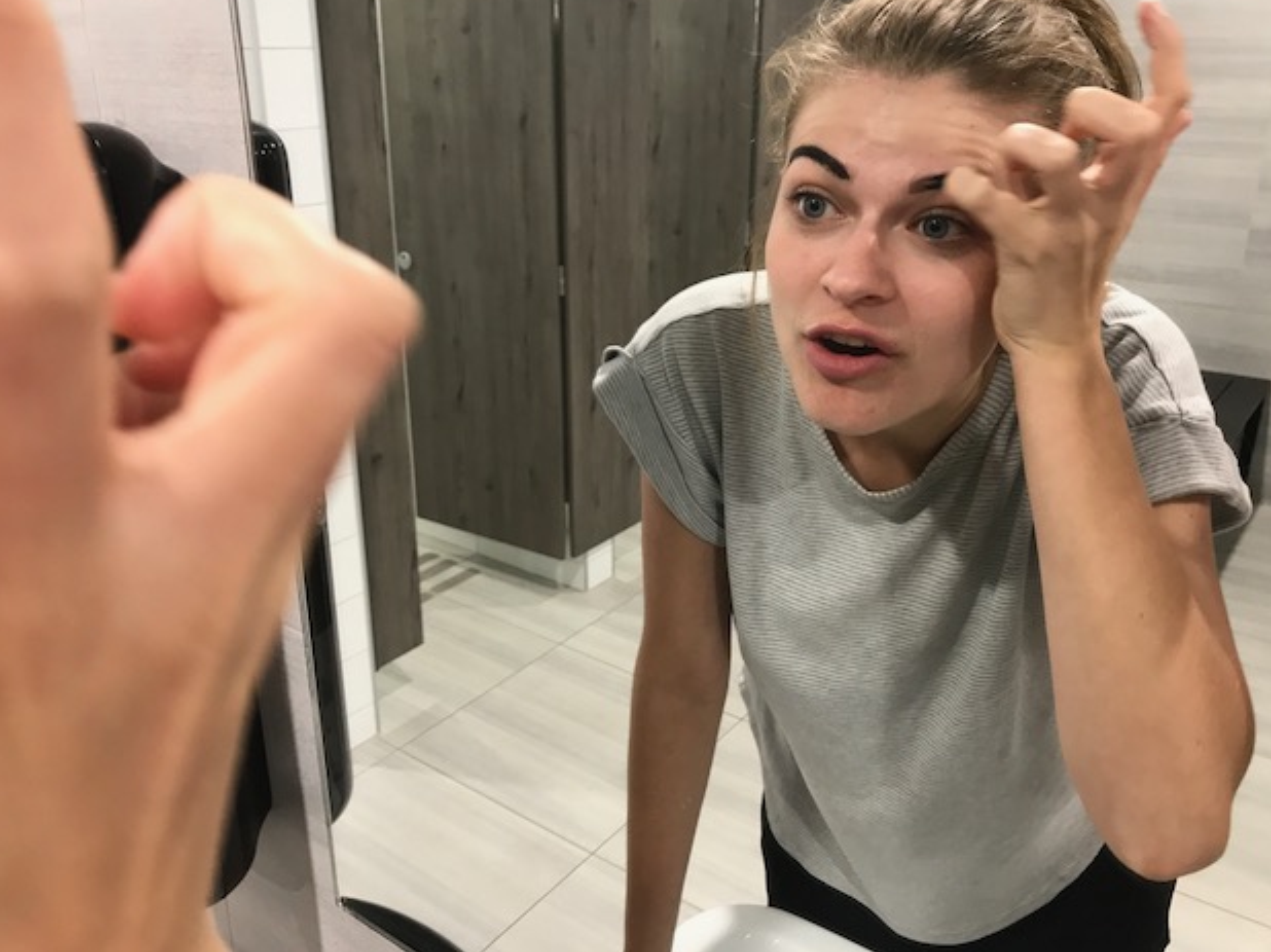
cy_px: 463
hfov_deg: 61.7
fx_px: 1064
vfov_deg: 48.2
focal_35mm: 29
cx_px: 633
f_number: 1.8
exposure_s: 1/17
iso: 40
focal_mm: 3.99
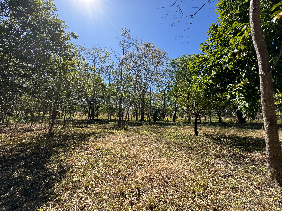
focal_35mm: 14
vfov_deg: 85.7
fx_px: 114
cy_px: 106
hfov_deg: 102.1
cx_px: 141
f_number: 2.2
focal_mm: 2.22
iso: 40
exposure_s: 1/921
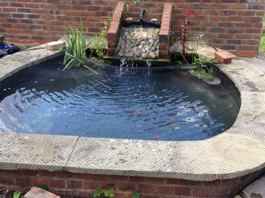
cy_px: 82
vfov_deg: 31.4
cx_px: 125
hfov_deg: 41.2
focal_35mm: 46
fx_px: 352
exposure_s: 1/214
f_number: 2.4
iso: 50
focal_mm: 4.12
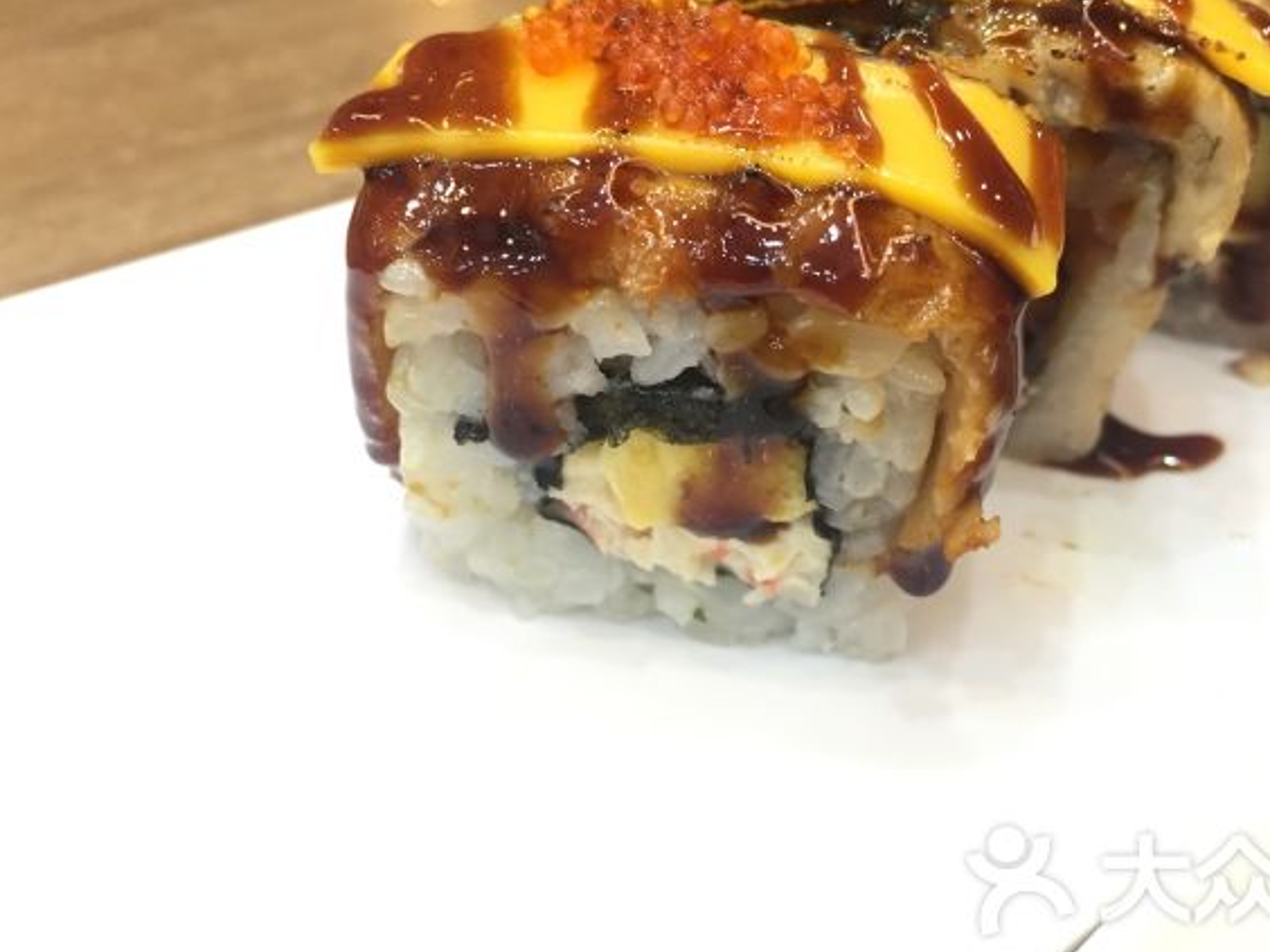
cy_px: 406
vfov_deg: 39.6
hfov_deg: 51.1
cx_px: 743
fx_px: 1321
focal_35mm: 36
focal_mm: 4.15
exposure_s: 1/33
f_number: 2.2
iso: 250
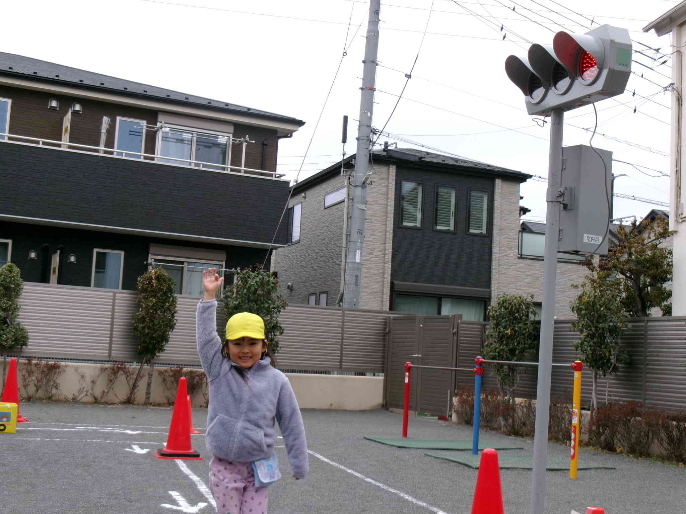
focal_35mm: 53
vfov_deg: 27.5
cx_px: 343
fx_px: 1050
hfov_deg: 36.2
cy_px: 257
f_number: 4.9
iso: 100
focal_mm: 9.5
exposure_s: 1/210
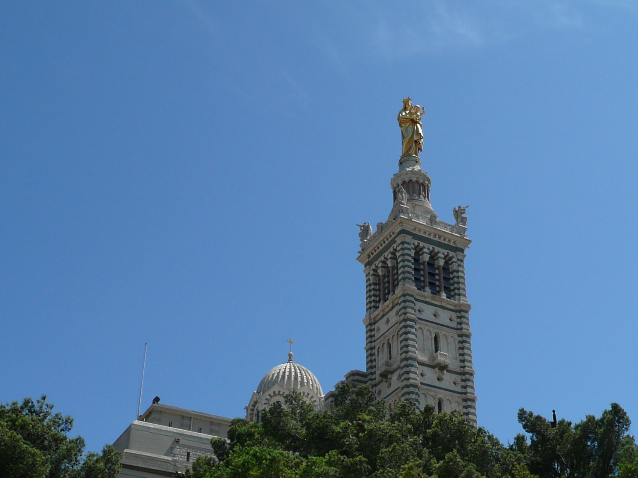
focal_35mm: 53
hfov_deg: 36.0
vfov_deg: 27.5
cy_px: 284
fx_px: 977
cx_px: 396
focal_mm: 5.2
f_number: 3.5
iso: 100
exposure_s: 1/1300
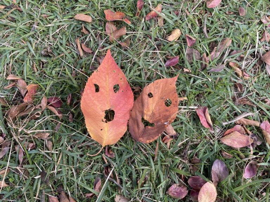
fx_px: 203
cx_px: 135
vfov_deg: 53.1
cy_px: 101
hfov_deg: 67.3
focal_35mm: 26
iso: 32
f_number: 1.8
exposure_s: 1/279
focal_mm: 4.25
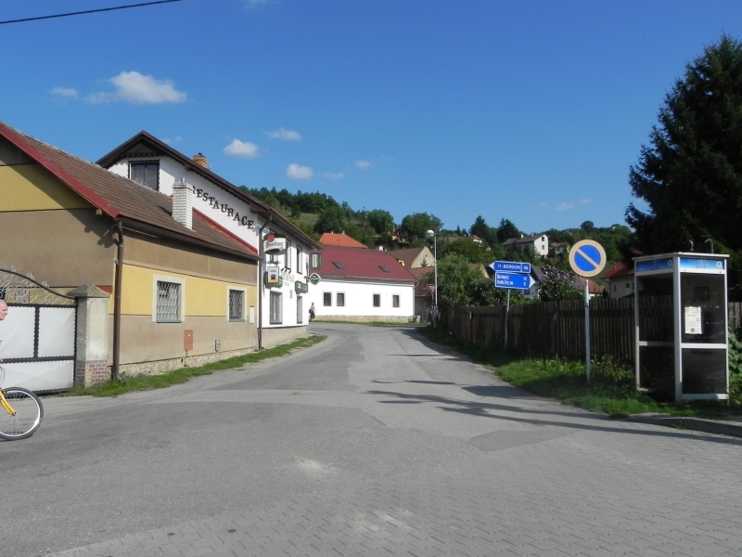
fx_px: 622
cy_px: 278
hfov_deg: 61.7
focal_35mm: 29
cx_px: 371
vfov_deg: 48.2
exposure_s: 1/530
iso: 160
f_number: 8
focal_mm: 5.2
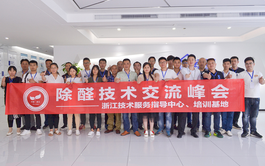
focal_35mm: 28
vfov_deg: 44.5
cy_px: 82
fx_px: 202
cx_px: 131
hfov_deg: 66.5
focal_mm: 18
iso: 400
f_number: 5.6
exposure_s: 1/80
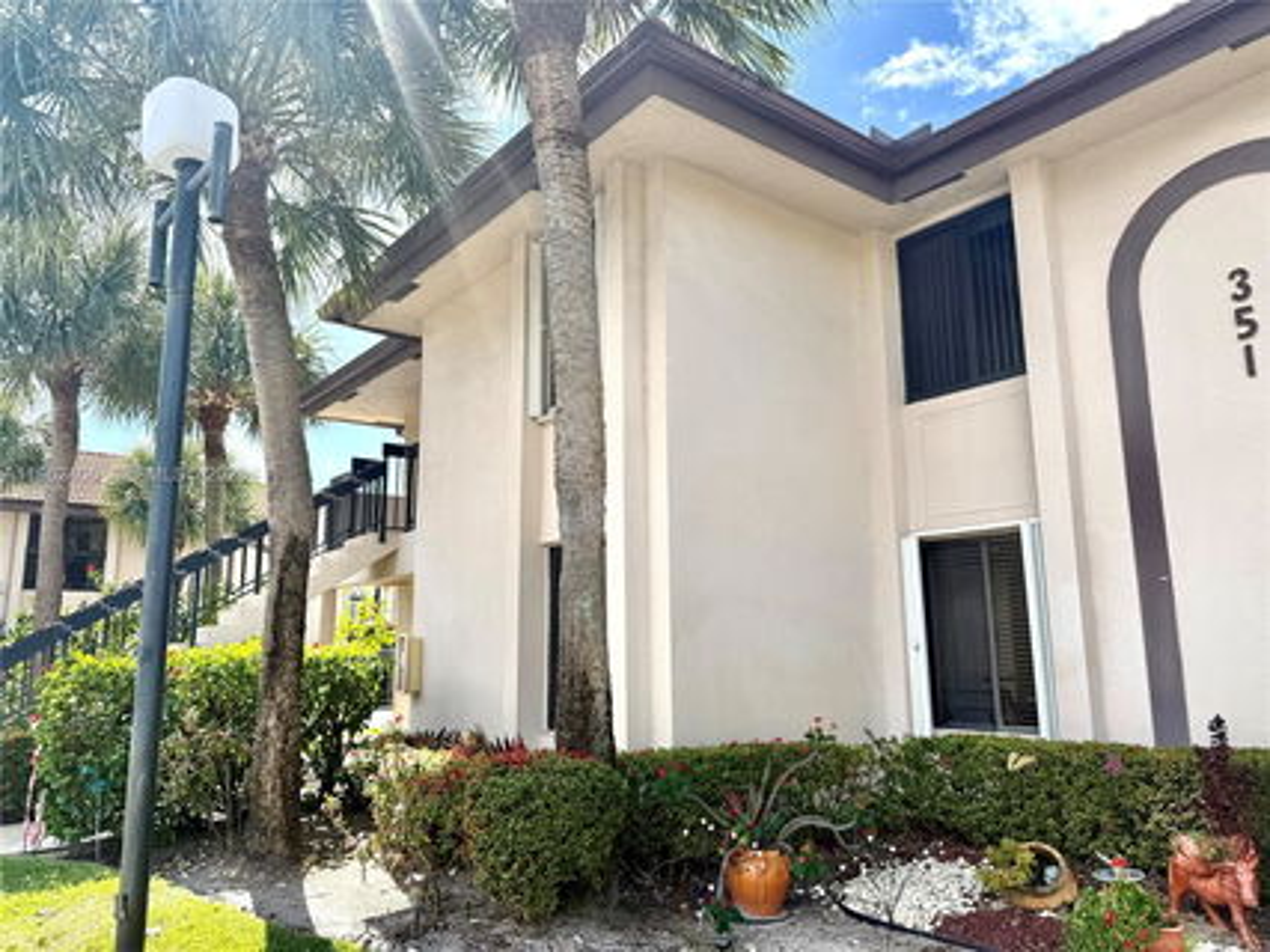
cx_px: 635
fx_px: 880
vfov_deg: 56.8
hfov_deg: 71.6
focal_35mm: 24
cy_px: 476
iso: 80
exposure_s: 1/1727
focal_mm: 6.76
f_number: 1.78
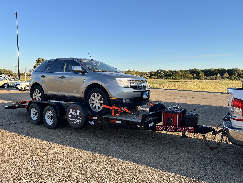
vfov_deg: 53.1
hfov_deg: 67.3
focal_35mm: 26
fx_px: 183
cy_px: 92
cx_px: 122
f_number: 1.5
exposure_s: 1/1488
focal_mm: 5.7
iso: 50
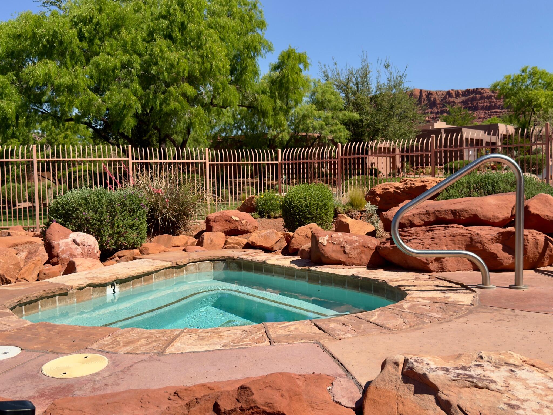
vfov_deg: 36.8
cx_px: 276
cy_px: 208
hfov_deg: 47.9
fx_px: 623
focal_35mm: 39
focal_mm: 6.76
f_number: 1.78
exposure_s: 1/6329
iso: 64
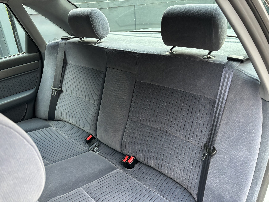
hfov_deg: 67.3
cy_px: 101
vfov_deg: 53.1
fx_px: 202
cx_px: 134
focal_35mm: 26
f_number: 1.6
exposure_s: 1/60
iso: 250
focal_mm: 5.96
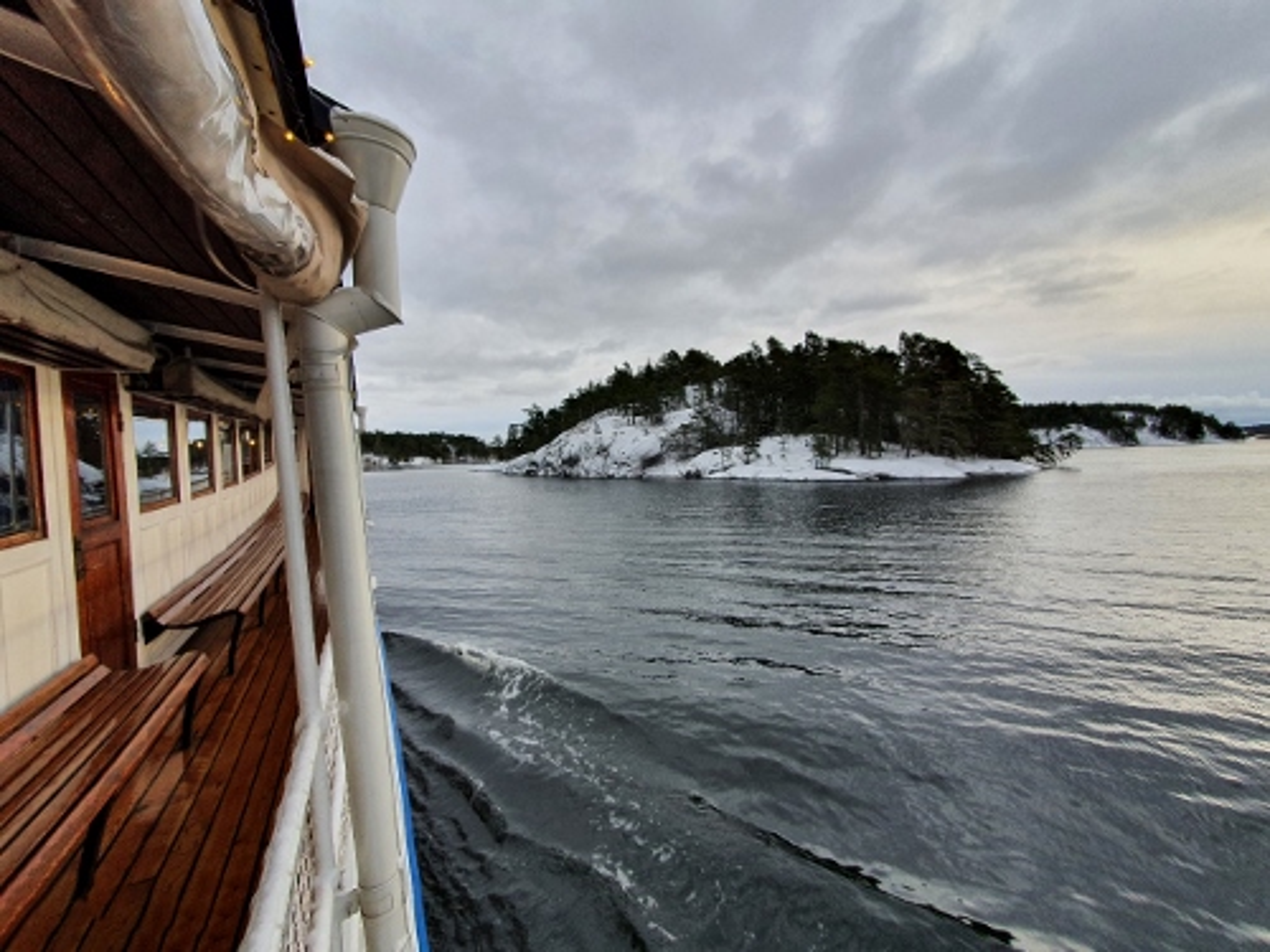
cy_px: 476
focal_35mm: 13
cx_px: 635
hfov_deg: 106.2
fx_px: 477
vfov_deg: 89.9
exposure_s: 1/171
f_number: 2.2
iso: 50
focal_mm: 1.8
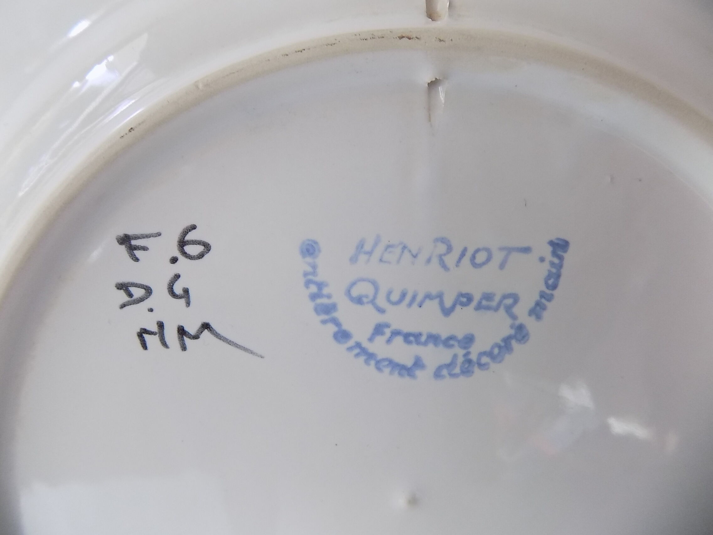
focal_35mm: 23
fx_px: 474
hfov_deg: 73.9
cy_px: 268
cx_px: 356
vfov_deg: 58.9
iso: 200
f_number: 3.1
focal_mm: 4
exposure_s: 1/30
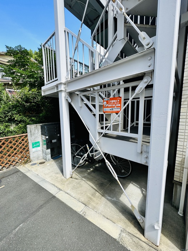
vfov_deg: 102.1
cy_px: 126
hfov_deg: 85.7
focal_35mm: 14
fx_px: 101
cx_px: 94
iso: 40
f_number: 2.2
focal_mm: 2.22
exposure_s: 1/489
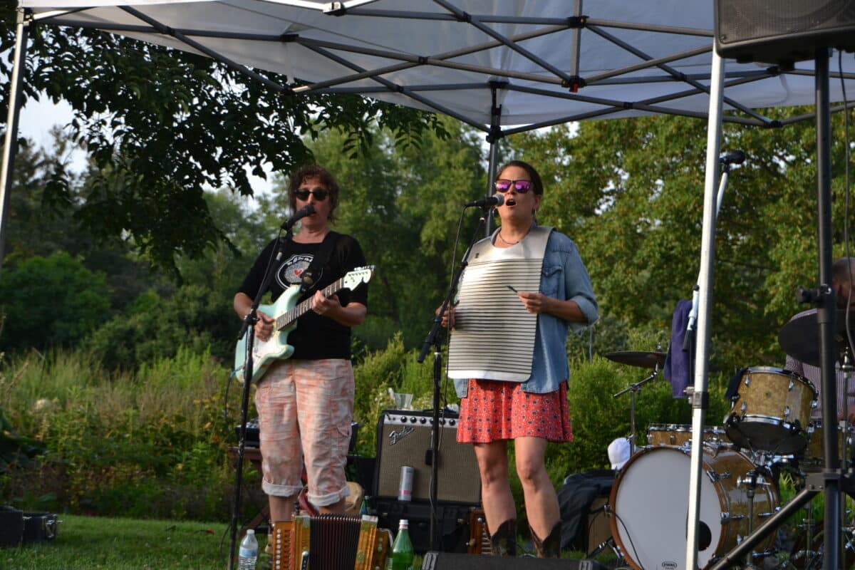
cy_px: 285
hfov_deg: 19.5
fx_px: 2494
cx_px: 428
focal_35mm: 105
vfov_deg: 13.0
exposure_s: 1/500
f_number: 5.6
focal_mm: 70
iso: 320
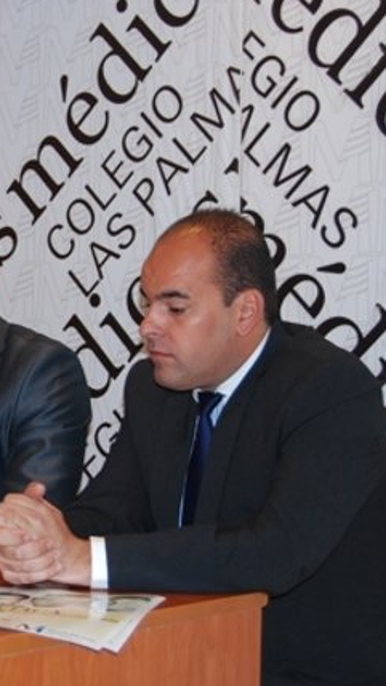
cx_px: -78
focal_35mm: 86
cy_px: 363
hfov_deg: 13.6
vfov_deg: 24.7
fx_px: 1566
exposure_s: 1/60
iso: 200
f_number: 4.5
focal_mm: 34
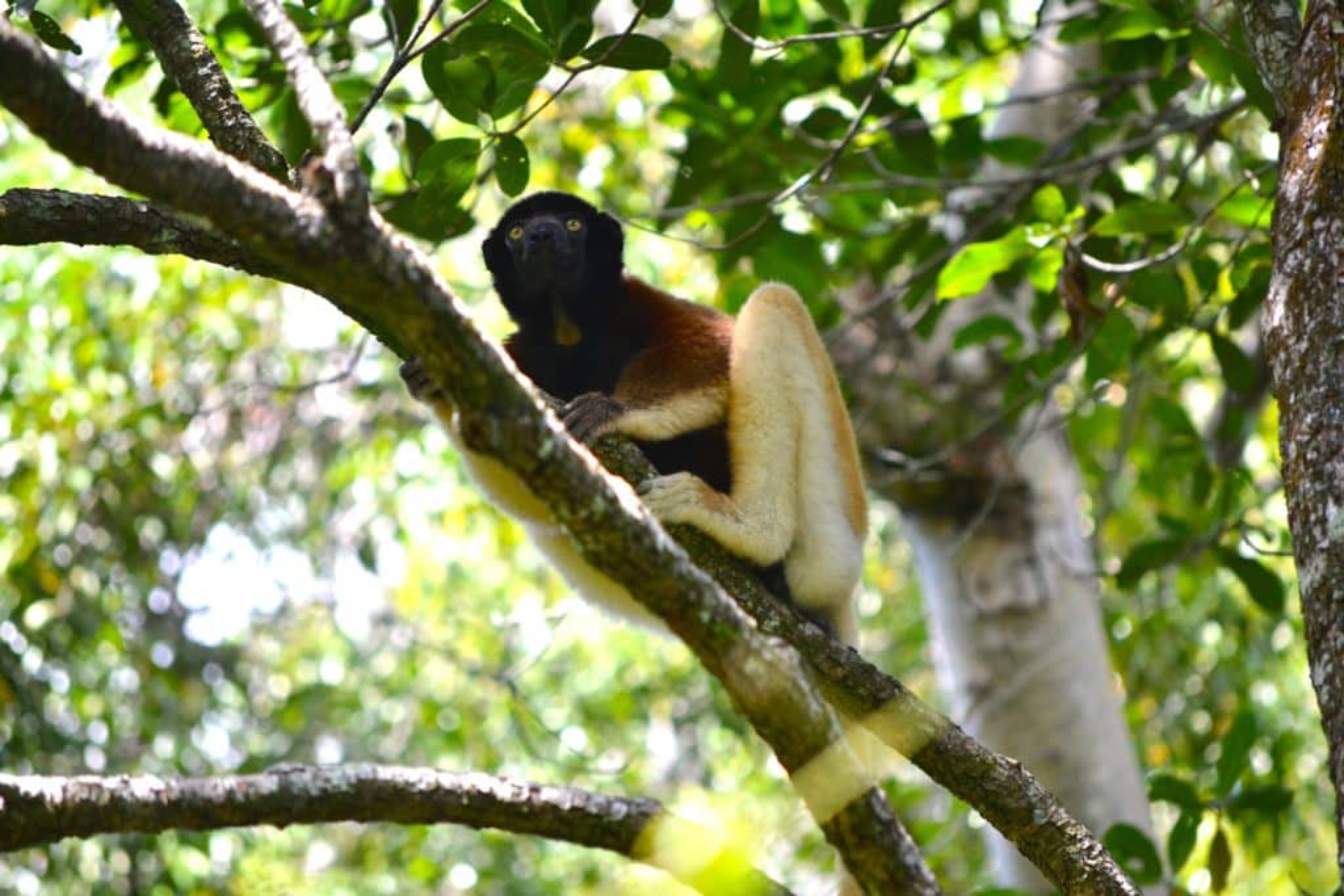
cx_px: 672
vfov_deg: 4.6
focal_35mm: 300
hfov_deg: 6.9
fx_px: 11201
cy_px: 448
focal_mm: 200
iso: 400
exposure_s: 1/250
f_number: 5.6
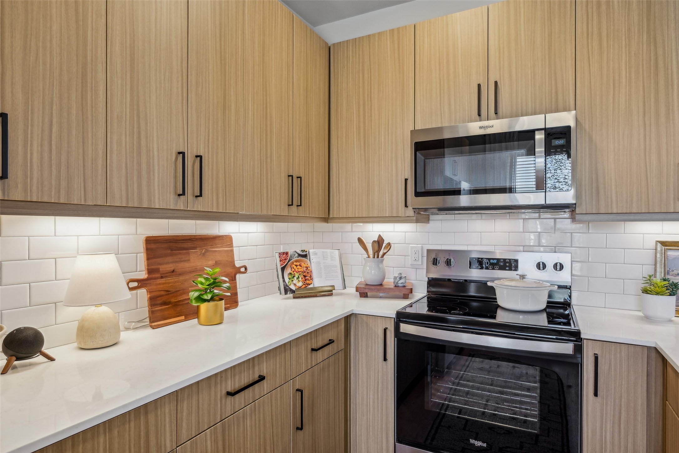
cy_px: 226
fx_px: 377
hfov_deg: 84.0
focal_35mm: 20
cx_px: 340
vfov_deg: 62.0
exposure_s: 1/40
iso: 400
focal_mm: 20
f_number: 8
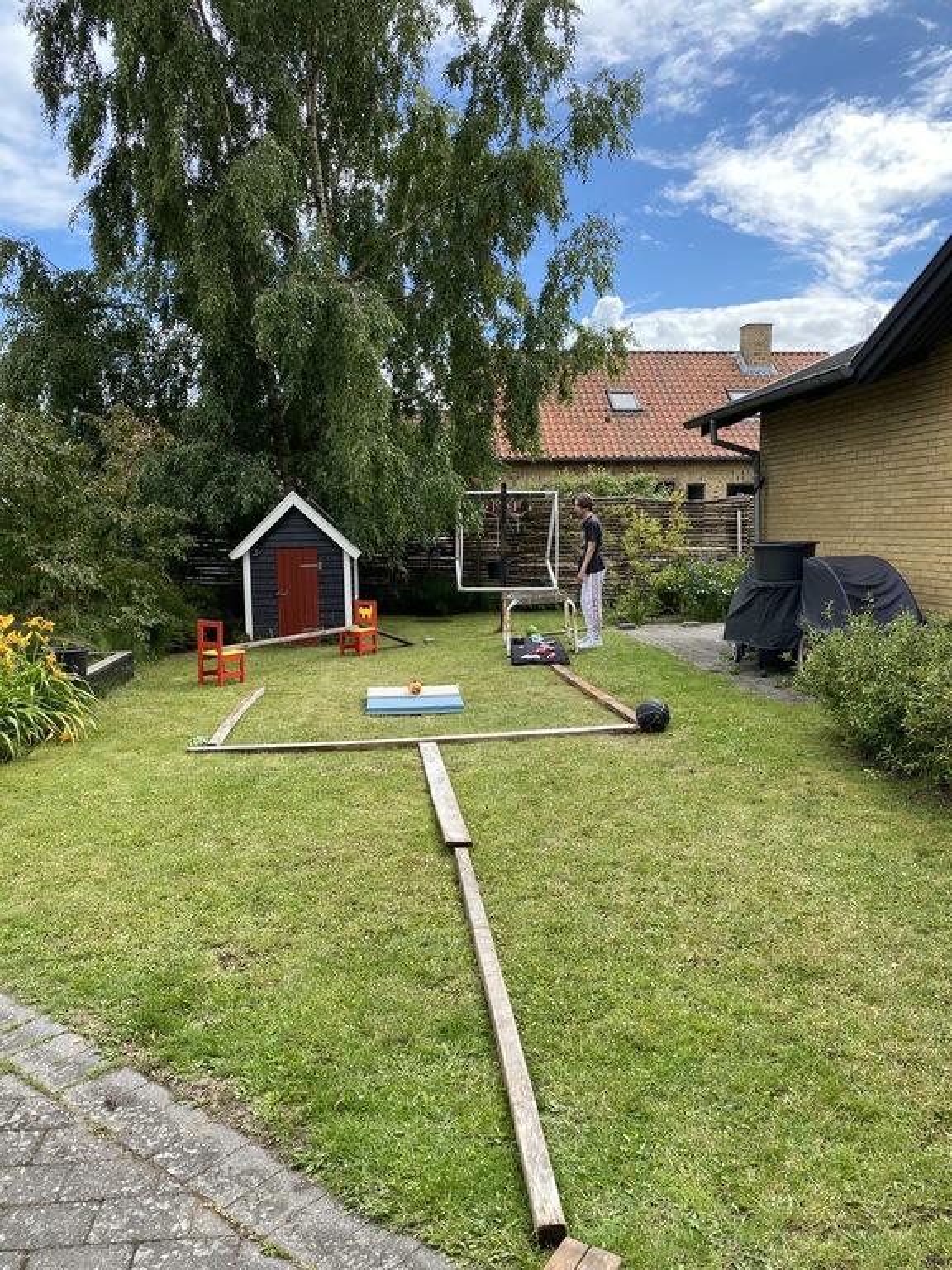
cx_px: 476
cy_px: 635
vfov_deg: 67.3
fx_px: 953
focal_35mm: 26
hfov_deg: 53.1
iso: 32
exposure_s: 1/1103
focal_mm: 4.25
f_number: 1.8
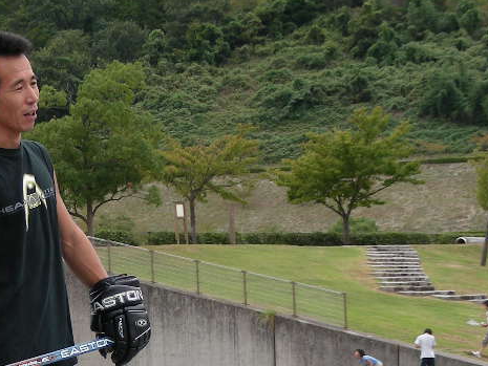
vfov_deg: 8.5
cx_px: 23
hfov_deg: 11.3
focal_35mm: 174
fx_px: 2454
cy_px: 349
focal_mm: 13.2
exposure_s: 1/90.2
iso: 50
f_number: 3.5
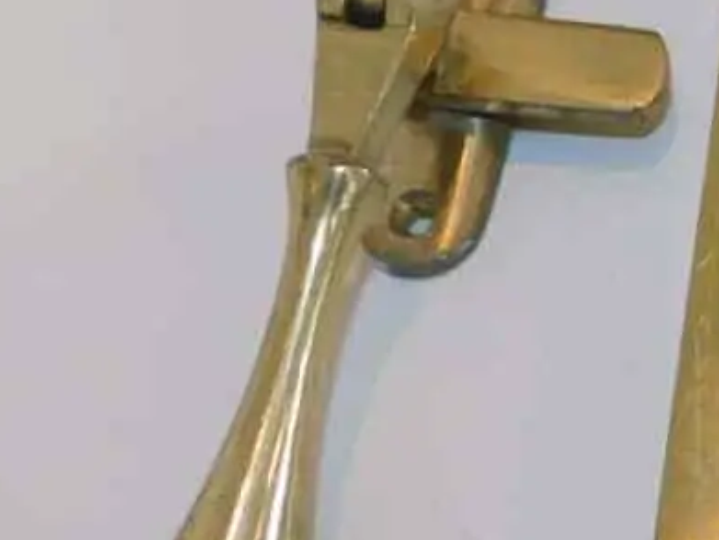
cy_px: 301
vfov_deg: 15.7
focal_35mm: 94
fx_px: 1954
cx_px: 1182
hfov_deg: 17.8
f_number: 3
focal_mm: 4
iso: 125
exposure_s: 1/40
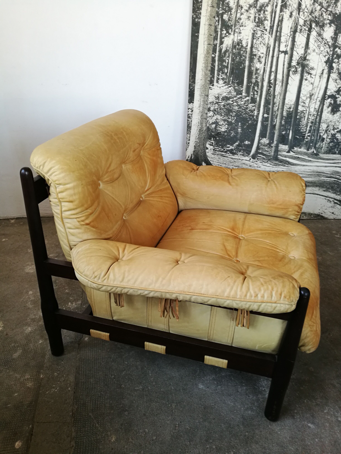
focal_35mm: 27
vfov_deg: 65.3
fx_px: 355
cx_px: 170
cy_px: 227
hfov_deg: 51.4
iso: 100
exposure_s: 1/50
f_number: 2.2
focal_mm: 4.5
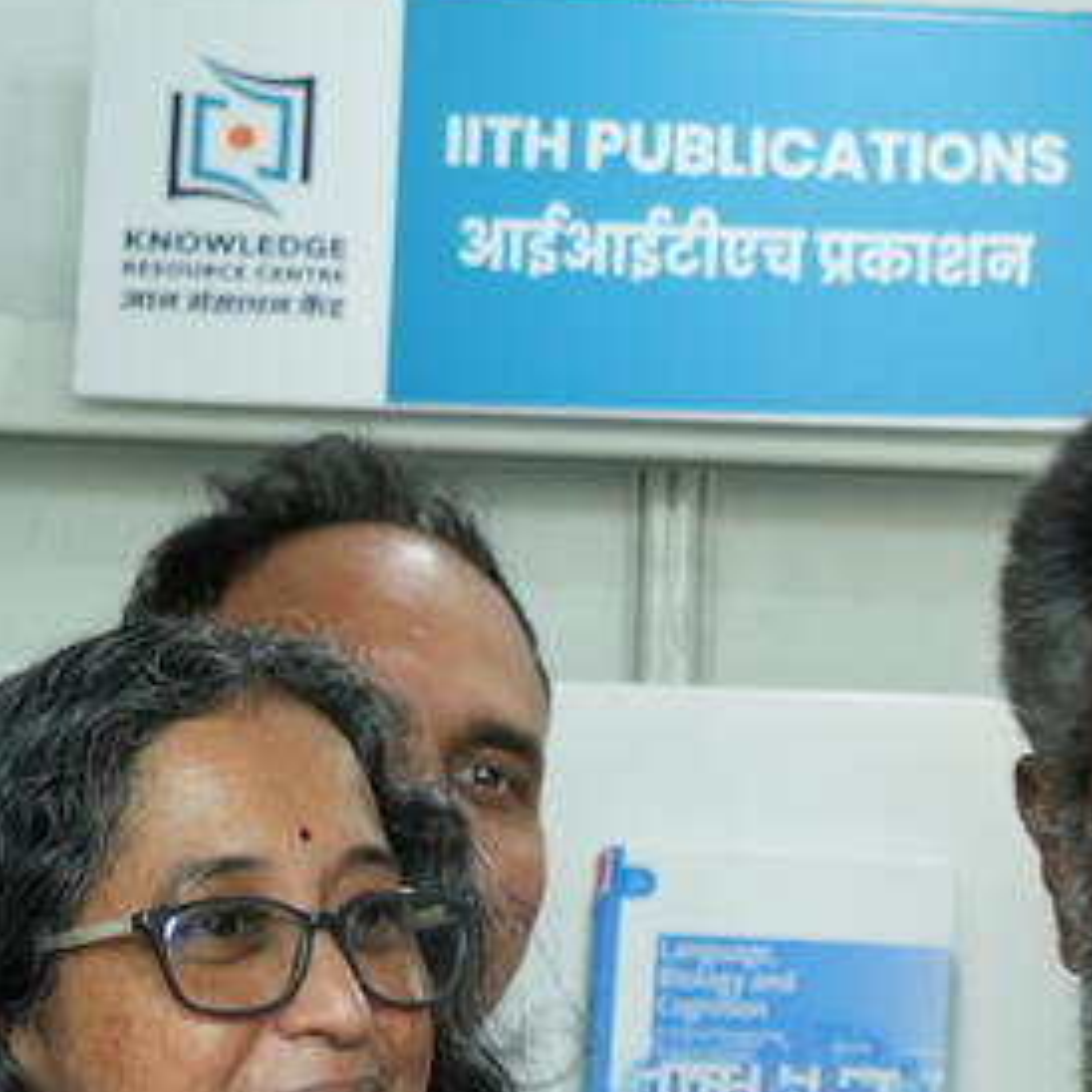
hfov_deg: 6.7
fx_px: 9137
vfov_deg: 6.7
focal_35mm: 256
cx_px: 1841
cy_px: 1698
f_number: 4
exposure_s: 1/160
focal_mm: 43
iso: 800
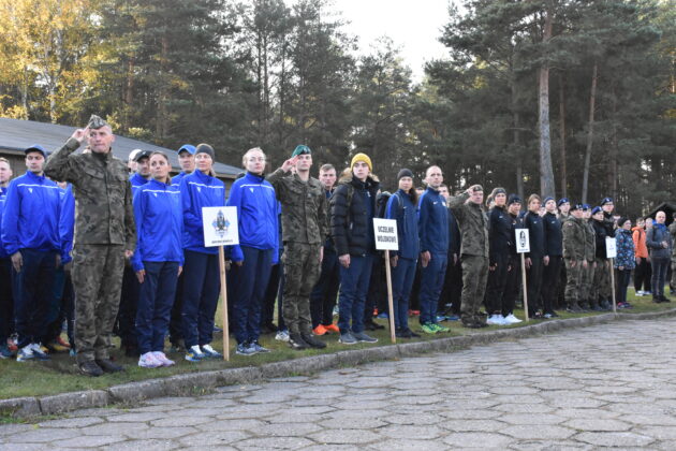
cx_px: 338
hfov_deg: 41.1
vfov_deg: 28.1
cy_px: 226
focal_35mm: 48
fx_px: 901
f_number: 11
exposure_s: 1/500
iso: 6400
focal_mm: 32
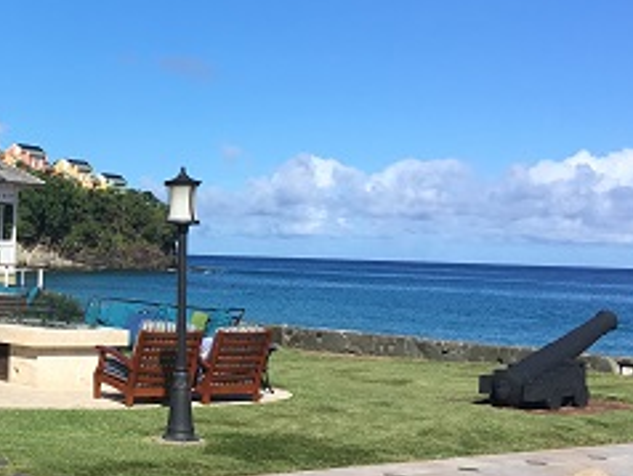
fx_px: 1336
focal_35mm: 73
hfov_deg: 25.2
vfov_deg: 20.2
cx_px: -21
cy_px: 194
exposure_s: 1/2079
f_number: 2.2
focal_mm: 4.15
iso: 25
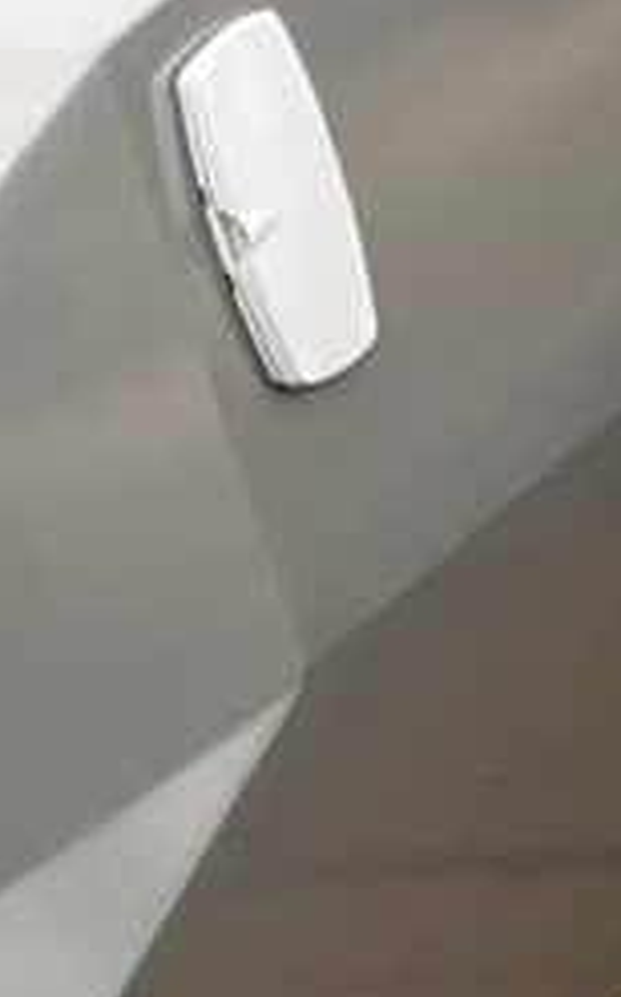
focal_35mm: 286
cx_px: 3089
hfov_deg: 4.1
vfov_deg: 7.2
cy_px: -662
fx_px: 7758
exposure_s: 1/504
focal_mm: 5.1
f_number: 1.6
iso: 50
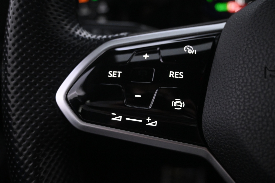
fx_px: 304
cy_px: 92
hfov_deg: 48.7
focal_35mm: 40
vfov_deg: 33.6
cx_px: 138
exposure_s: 1/50
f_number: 4.5
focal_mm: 26.5
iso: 3200
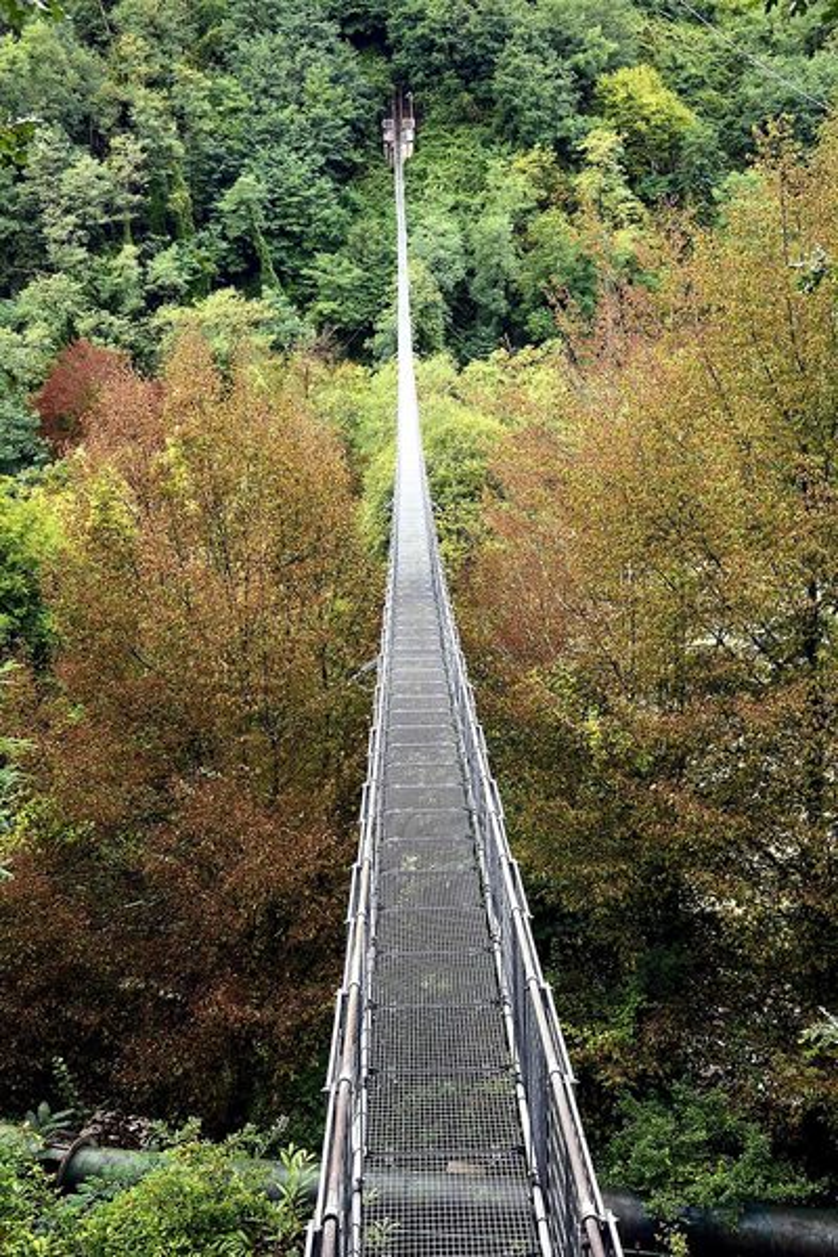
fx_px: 1676
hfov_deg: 28.1
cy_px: 628
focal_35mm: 48
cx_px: 419
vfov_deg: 41.1
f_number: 8
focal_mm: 32
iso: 200
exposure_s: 1/60
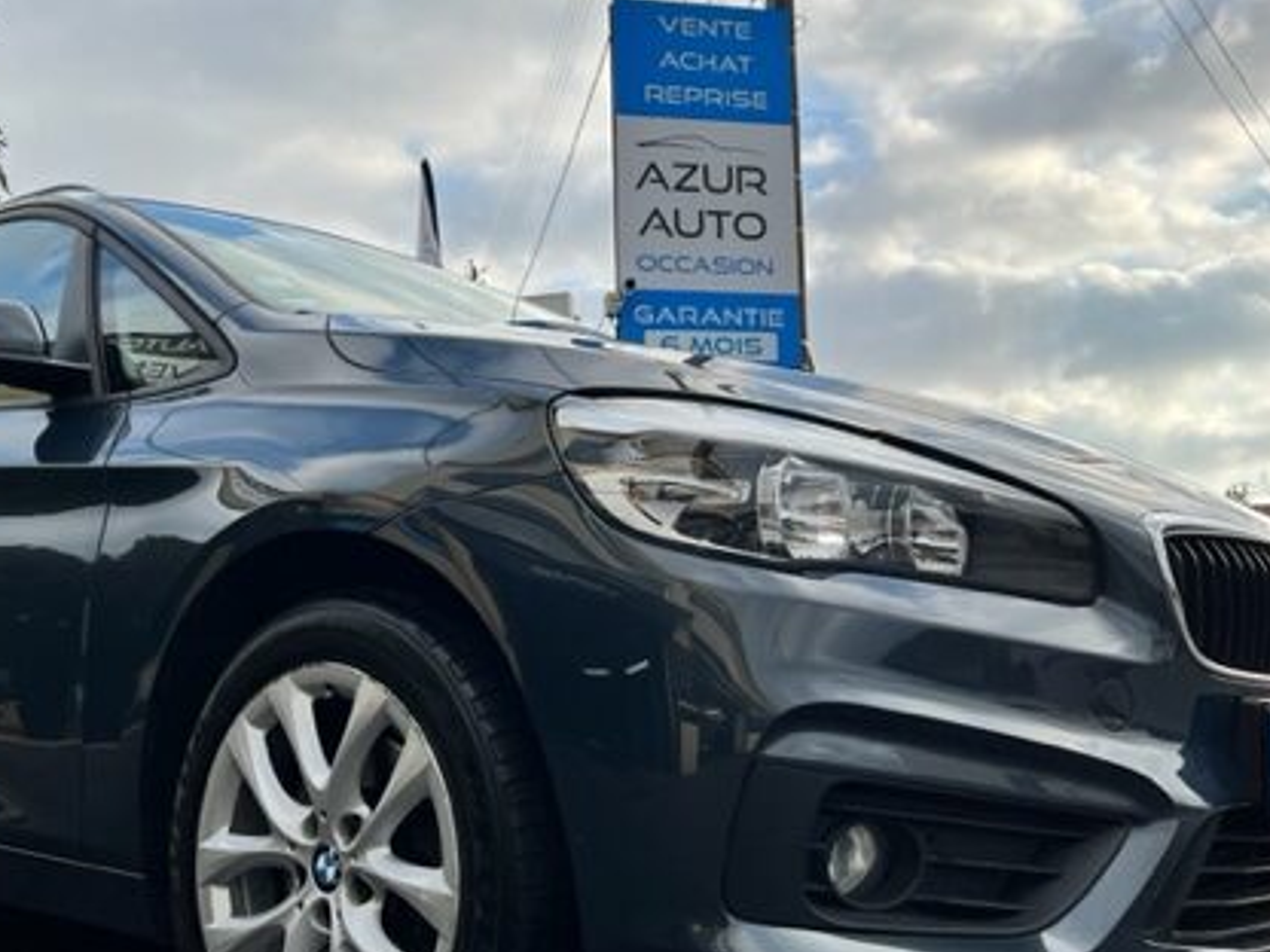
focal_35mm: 40
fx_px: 1468
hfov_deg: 46.5
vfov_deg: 36.0
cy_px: 485
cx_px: 498
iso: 50
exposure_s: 1/2632
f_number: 1.5
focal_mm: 5.7
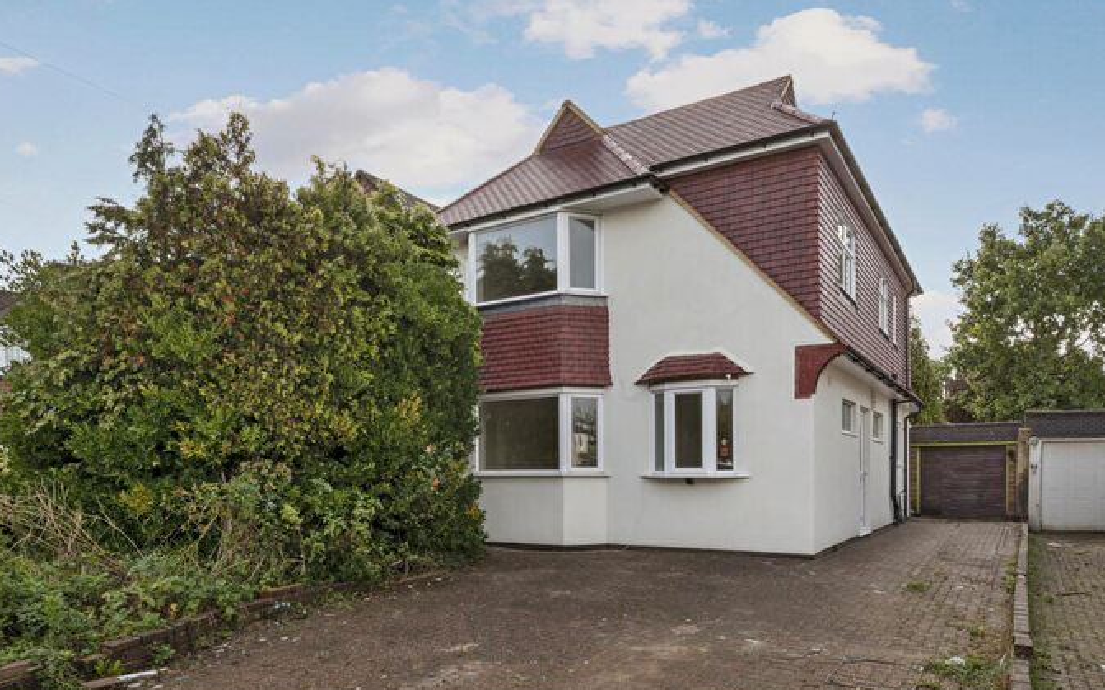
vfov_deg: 67.9
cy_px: 328
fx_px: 512
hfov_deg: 94.4
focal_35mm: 17
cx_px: 562
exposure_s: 1/80
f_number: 16
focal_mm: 16
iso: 400
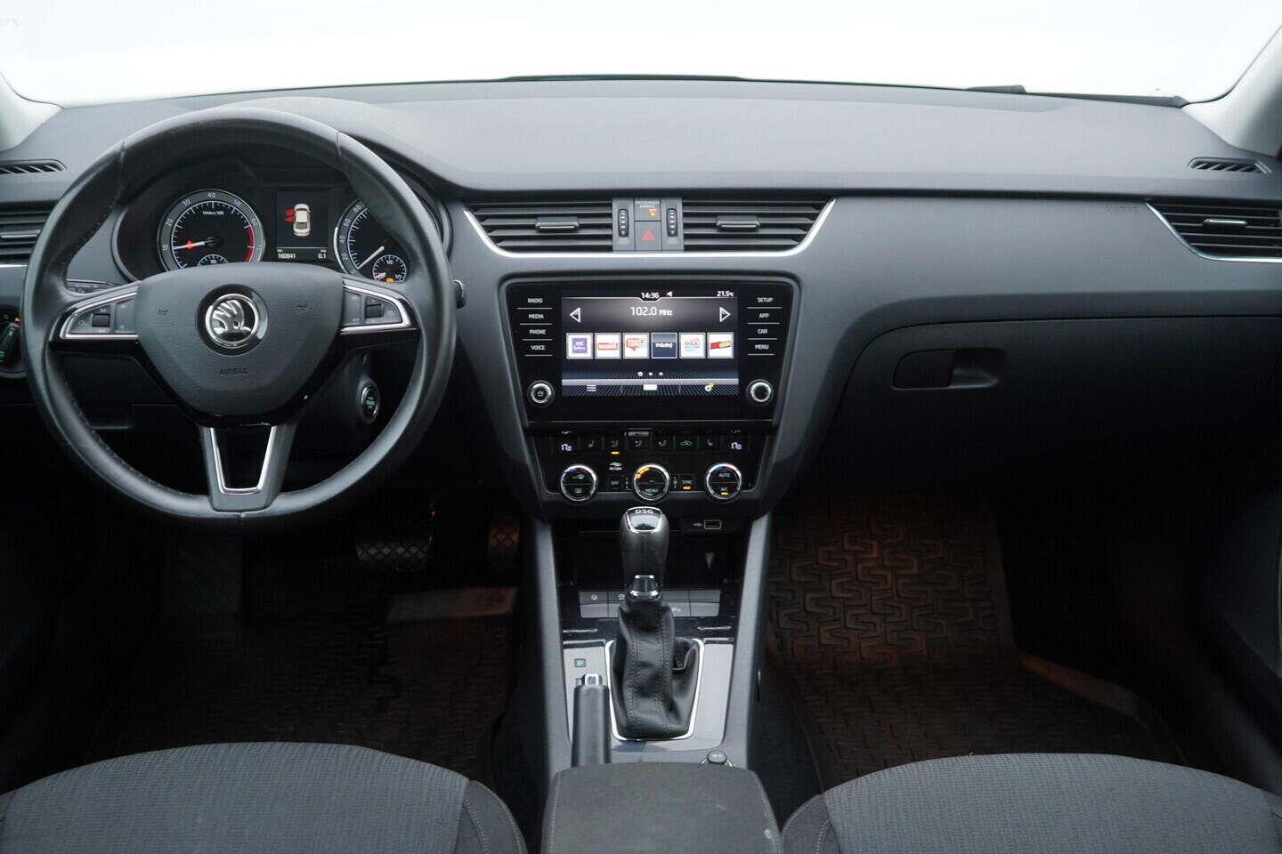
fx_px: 1282
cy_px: 427
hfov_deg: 53.1
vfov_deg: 36.9
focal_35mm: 36
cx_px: 641
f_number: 2.8
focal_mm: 24
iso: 125
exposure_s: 1/40
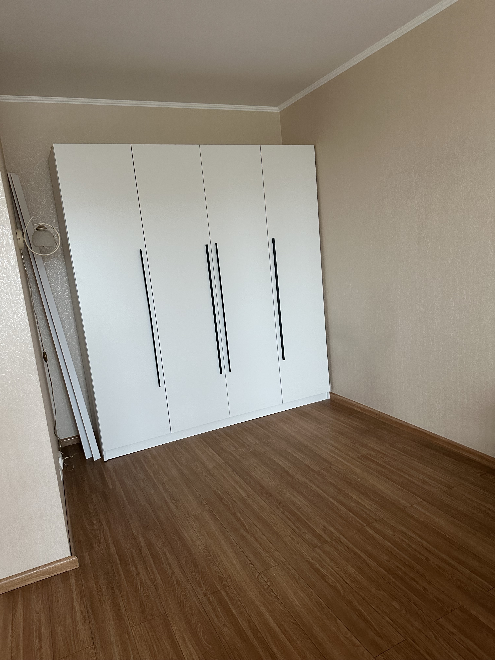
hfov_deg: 56.8
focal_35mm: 24
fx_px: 458
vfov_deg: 71.6
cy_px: 330
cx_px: 248
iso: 500
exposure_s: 1/60
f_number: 1.78
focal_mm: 6.86
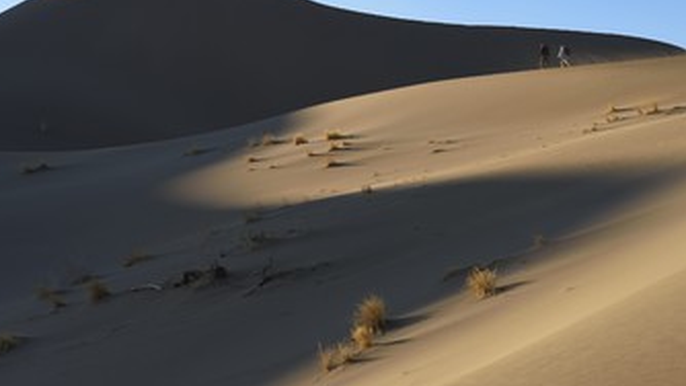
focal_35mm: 92
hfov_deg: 23.1
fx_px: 1674
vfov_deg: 13.2
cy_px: 214
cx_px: 299
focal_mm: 70
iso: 200
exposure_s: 1/250
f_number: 9
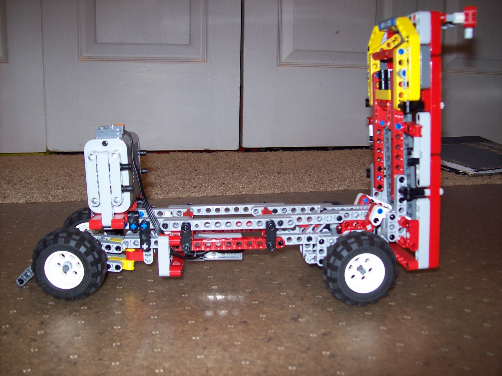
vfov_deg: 39.6
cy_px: 188
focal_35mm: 36
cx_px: 251
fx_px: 522
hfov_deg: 51.4
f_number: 2.7
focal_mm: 6
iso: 80
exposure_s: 1/64
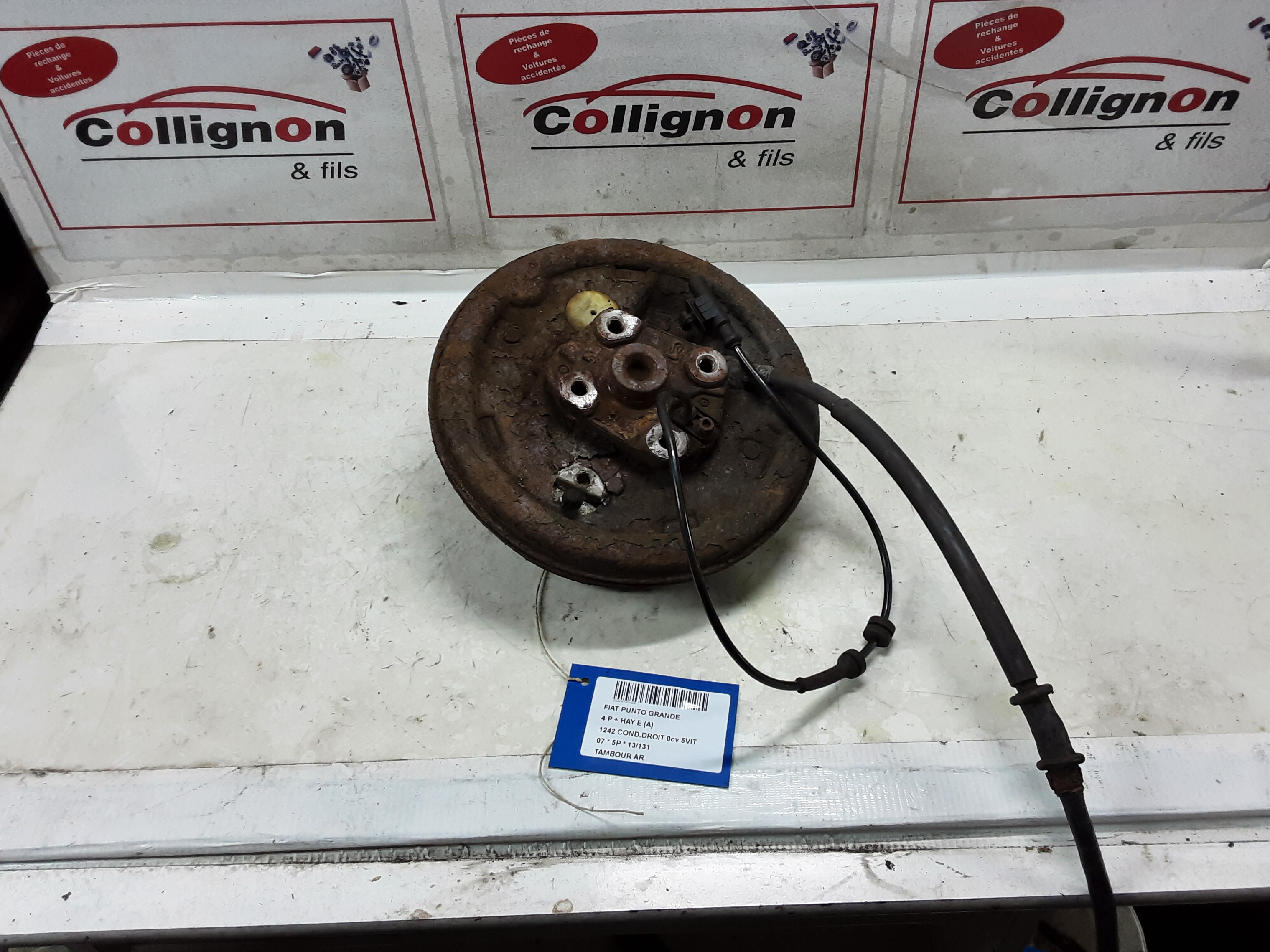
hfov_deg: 61.6
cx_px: 680
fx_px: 1064
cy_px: 451
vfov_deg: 48.2
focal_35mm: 29
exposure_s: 1/50
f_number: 1.9
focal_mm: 2.91
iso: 80
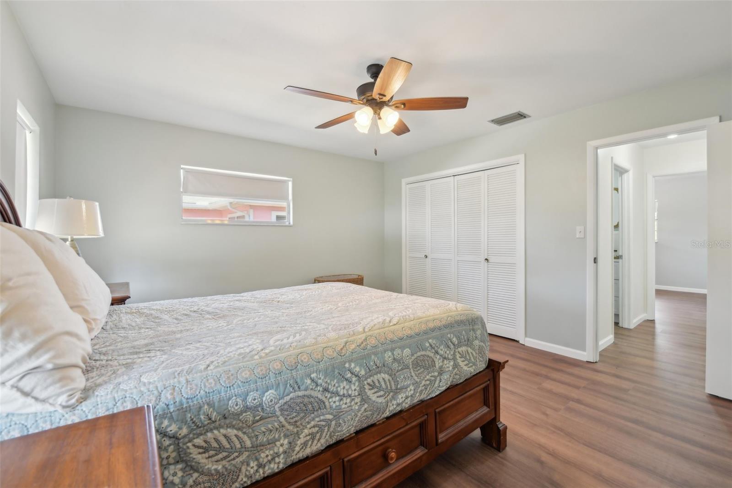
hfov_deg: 100.4
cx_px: 366
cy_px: 244
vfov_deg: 77.3
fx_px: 305
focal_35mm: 15
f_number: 8
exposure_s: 1/10
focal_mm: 15
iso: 400
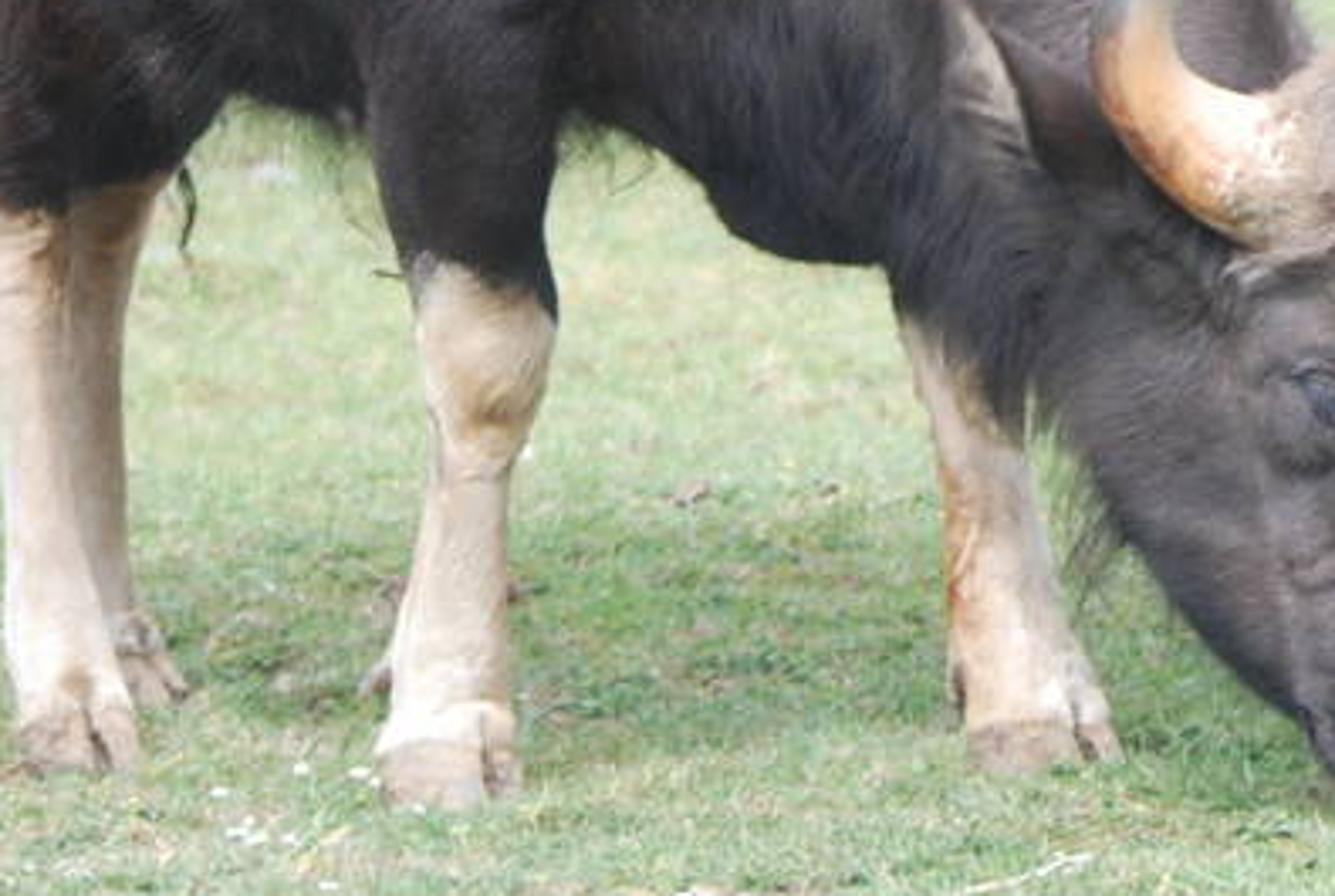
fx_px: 19394
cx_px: 1994
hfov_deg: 3.9
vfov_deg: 2.6
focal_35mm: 522
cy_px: -833
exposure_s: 1/320
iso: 200
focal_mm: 86
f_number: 4.5
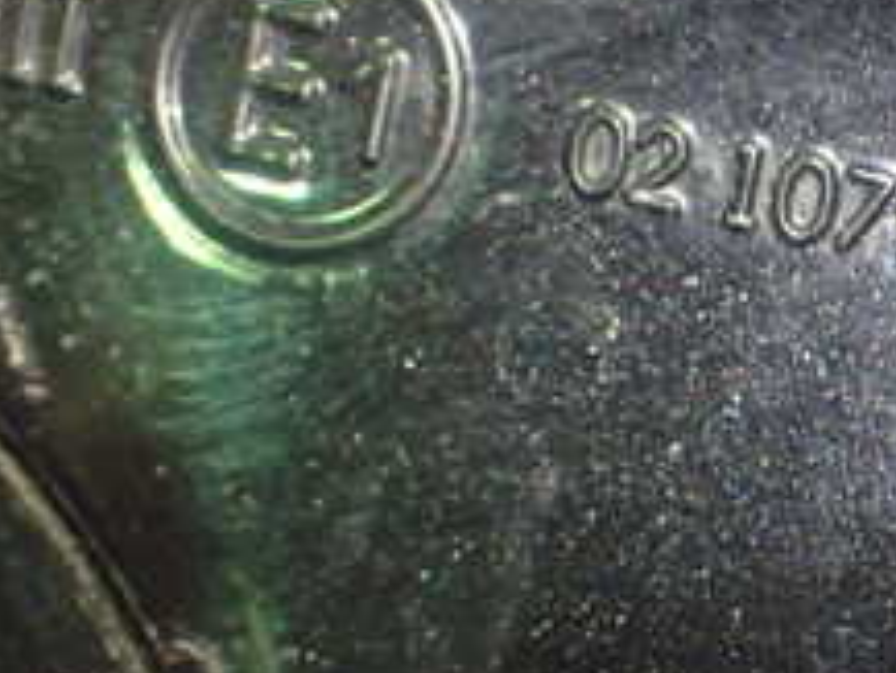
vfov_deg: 14.1
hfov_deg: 17.6
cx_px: 1131
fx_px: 2719
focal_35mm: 105
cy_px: 372
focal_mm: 6.83
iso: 640
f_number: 2.7
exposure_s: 1/40
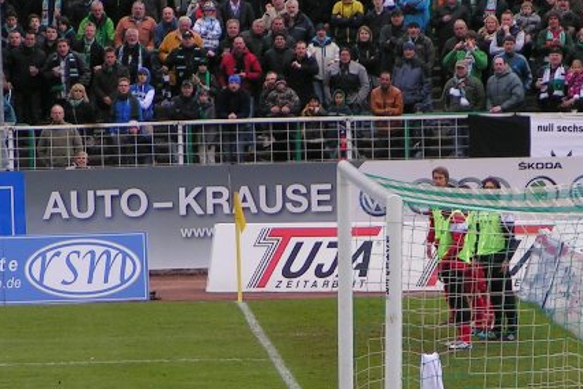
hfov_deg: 5.6
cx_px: 326
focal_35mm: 367
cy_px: 319
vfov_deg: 3.7
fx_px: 5943
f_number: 3.5
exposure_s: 1/400
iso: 50
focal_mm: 28.8
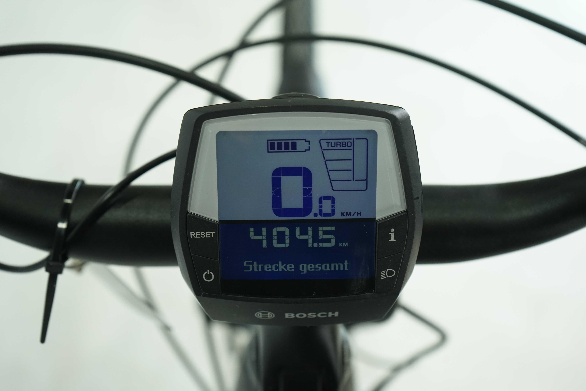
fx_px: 814
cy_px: 196
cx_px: 293
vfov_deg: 27.0
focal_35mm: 50
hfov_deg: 39.6
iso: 1600
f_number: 5.6
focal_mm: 50
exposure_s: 1/200
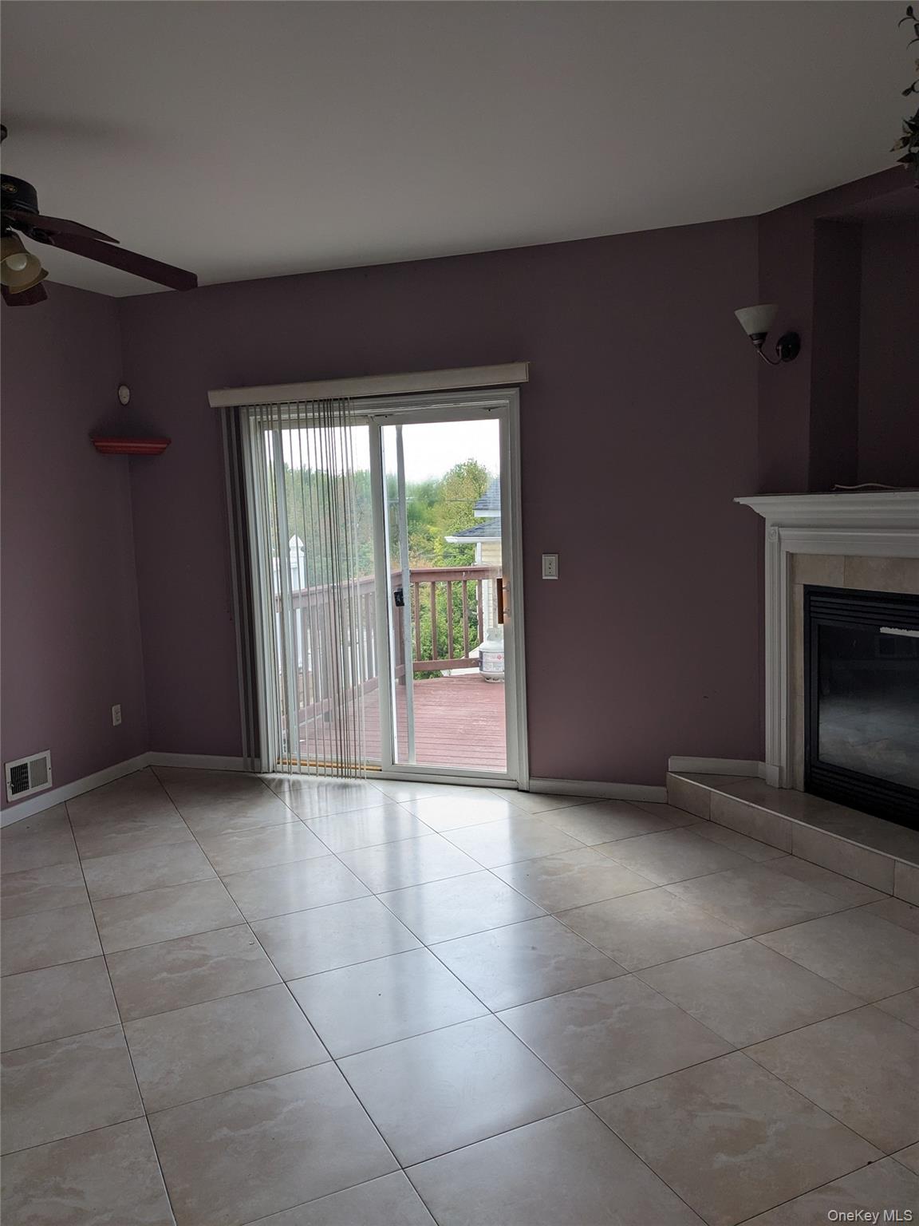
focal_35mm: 27
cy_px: 613
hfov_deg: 51.4
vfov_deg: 65.3
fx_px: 956
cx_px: 460
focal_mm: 4.38
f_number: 1.73
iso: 50
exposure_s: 1/325
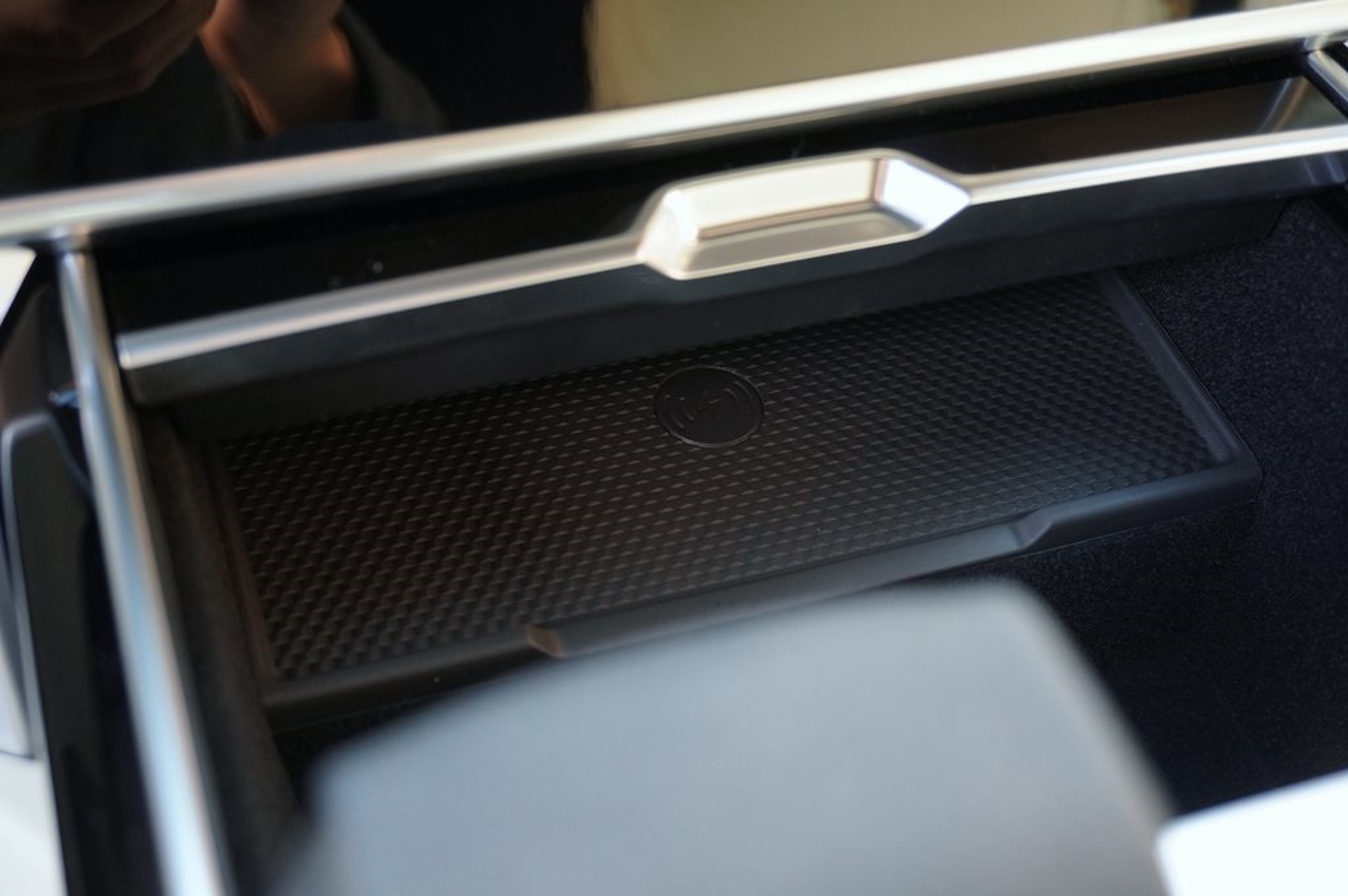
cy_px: 448
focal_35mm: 48
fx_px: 1796
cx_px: 674
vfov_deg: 28.0
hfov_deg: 41.1
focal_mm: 32
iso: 1250
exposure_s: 1/50
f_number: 5
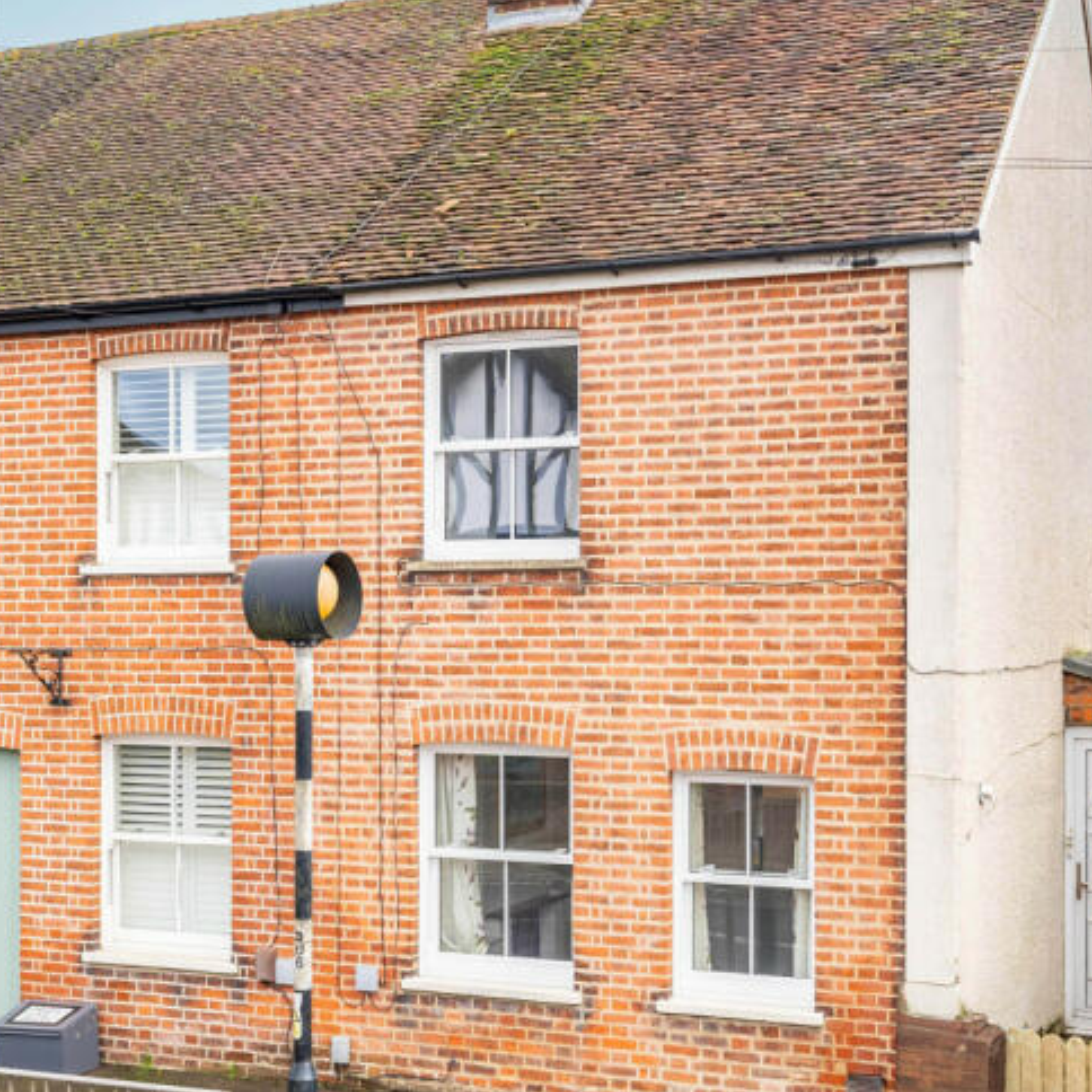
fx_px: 1927
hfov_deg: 31.6
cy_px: 607
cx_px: 528
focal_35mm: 54
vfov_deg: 31.6
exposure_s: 1/100
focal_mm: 30
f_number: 5
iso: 80
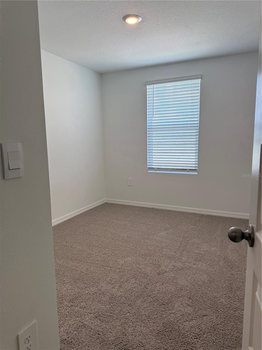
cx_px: 131
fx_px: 242
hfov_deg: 56.8
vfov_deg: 71.6
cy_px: 175
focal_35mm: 24
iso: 125
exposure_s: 1/237
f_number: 1.78
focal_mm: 6.76
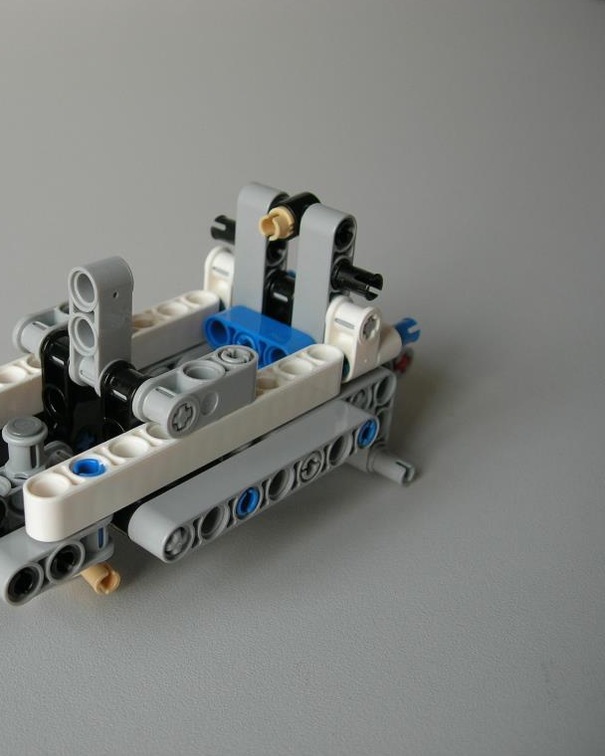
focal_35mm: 50
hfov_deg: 29.8
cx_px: 151
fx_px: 1119
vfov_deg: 37.3
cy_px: 377
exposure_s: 1/3.9
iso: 65
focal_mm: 7.8
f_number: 2.8
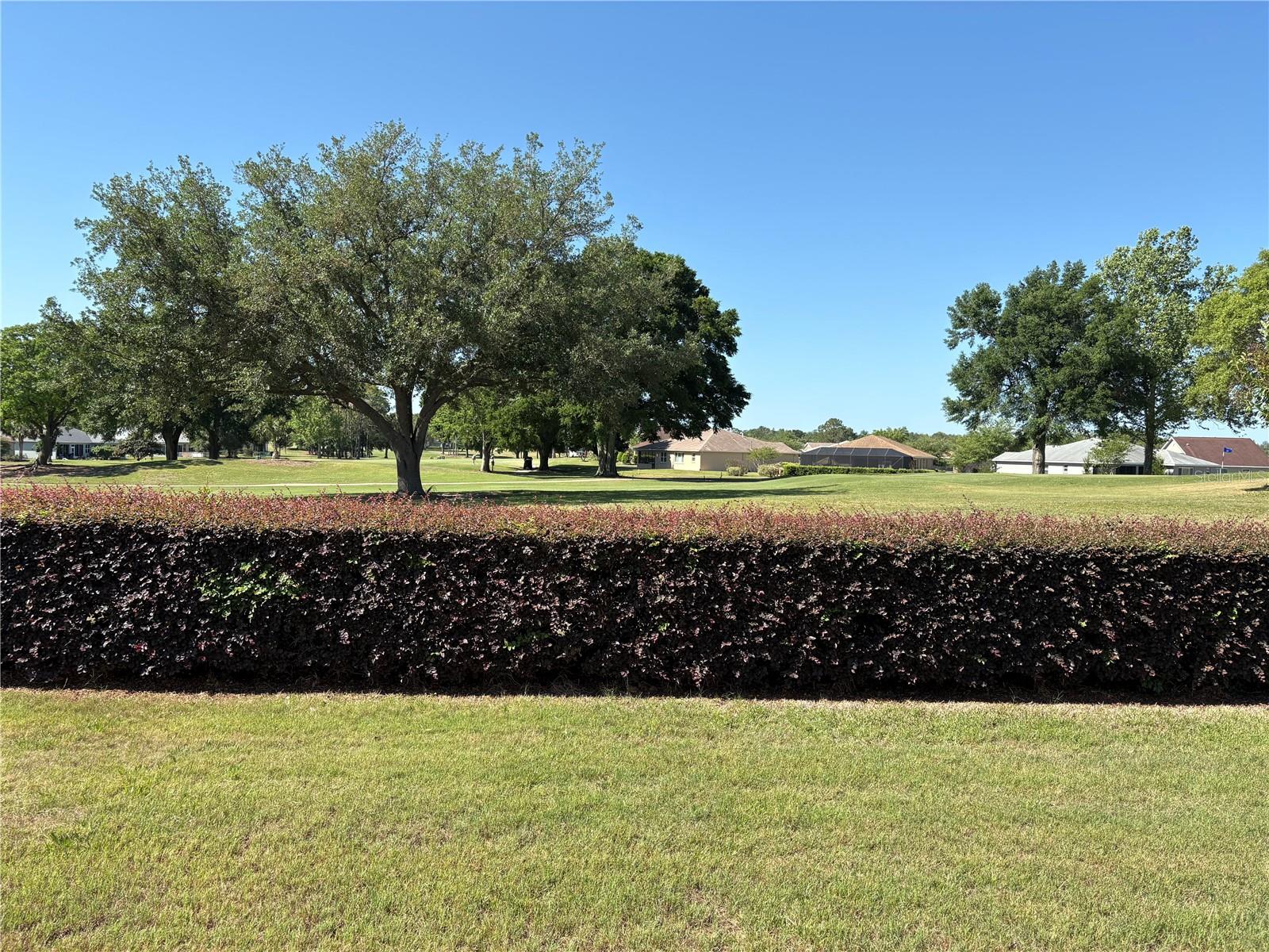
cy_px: 476
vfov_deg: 53.1
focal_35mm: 26
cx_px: 634
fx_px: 953
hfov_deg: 67.3
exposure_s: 1/1848
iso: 50
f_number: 1.6
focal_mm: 5.96
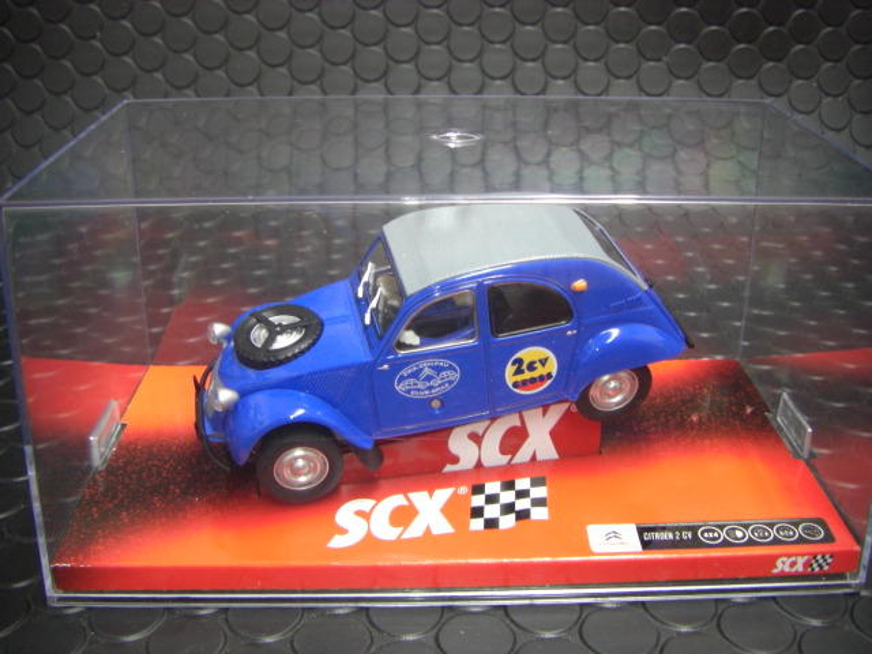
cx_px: 436
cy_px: 327
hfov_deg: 49.0
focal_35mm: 38
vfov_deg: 37.7
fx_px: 957
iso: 200
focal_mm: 6.3
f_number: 3.4
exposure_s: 1/13
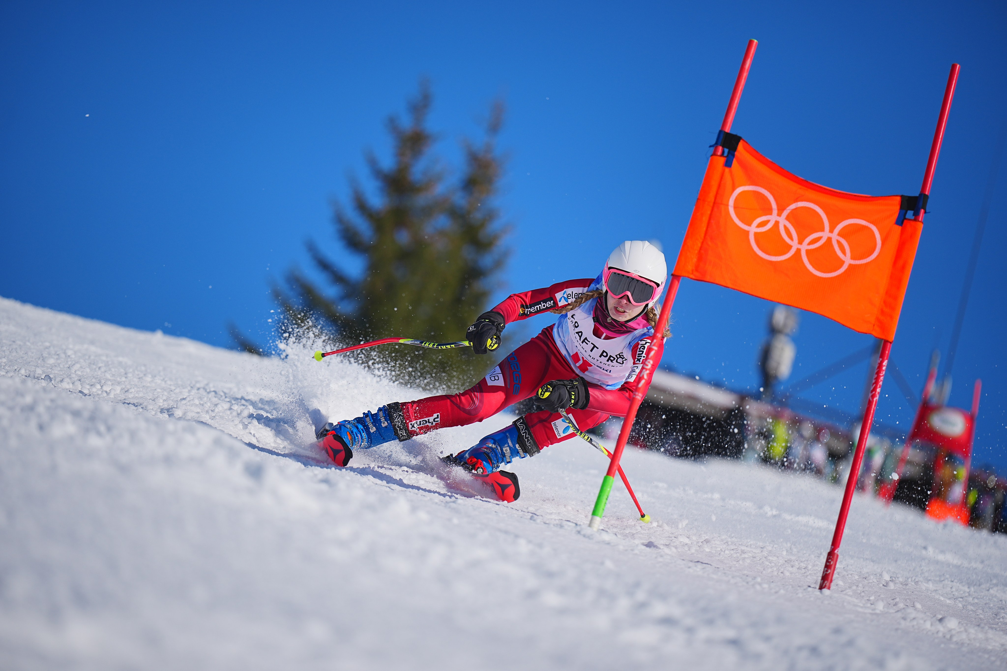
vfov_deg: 7.7
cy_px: 336
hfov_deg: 11.5
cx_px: 504
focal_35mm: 178
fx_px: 4979
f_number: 2.8
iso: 100
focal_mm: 178
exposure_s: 1/5000
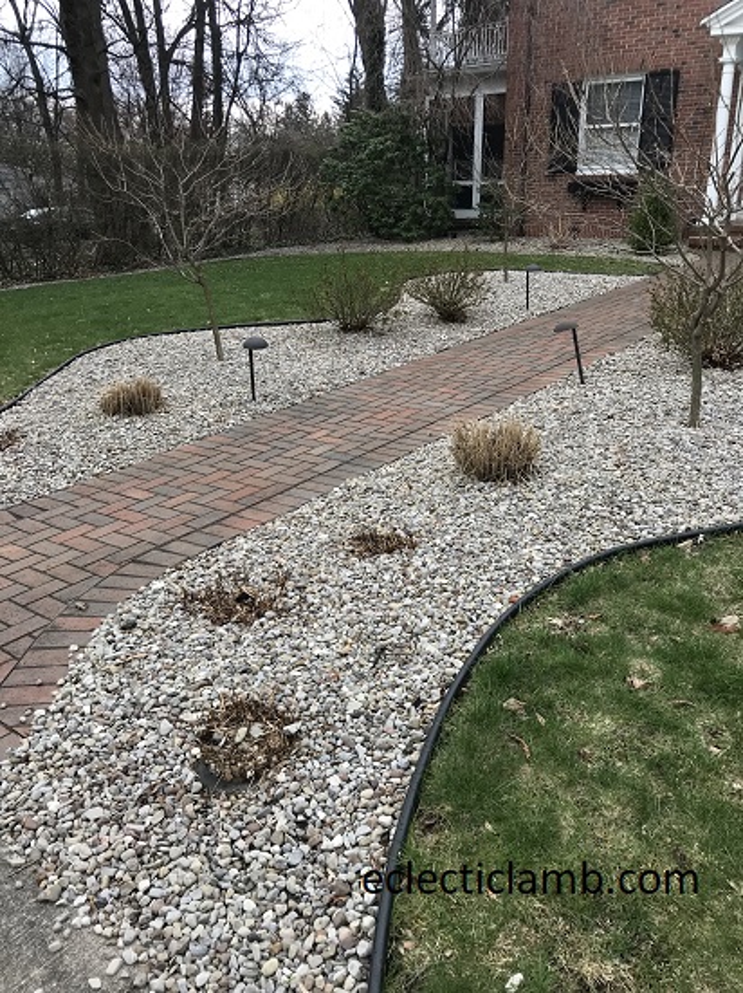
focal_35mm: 28
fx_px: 802
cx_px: 372
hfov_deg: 49.7
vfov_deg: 63.5
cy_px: 496
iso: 20
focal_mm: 3.99
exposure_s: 1/352
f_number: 1.8
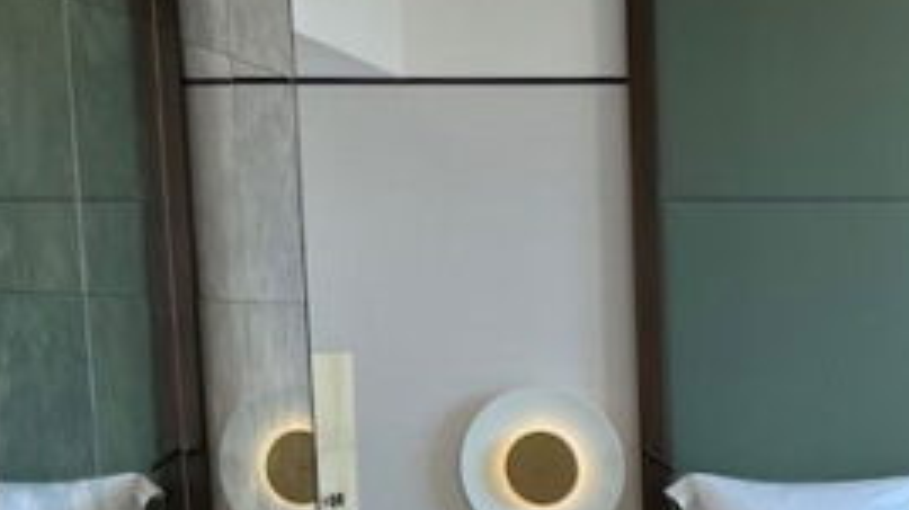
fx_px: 2602
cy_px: 844
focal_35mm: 108
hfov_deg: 19.1
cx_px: 956
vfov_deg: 10.7
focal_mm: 5.7
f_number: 1.5
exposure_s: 1/122
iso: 40
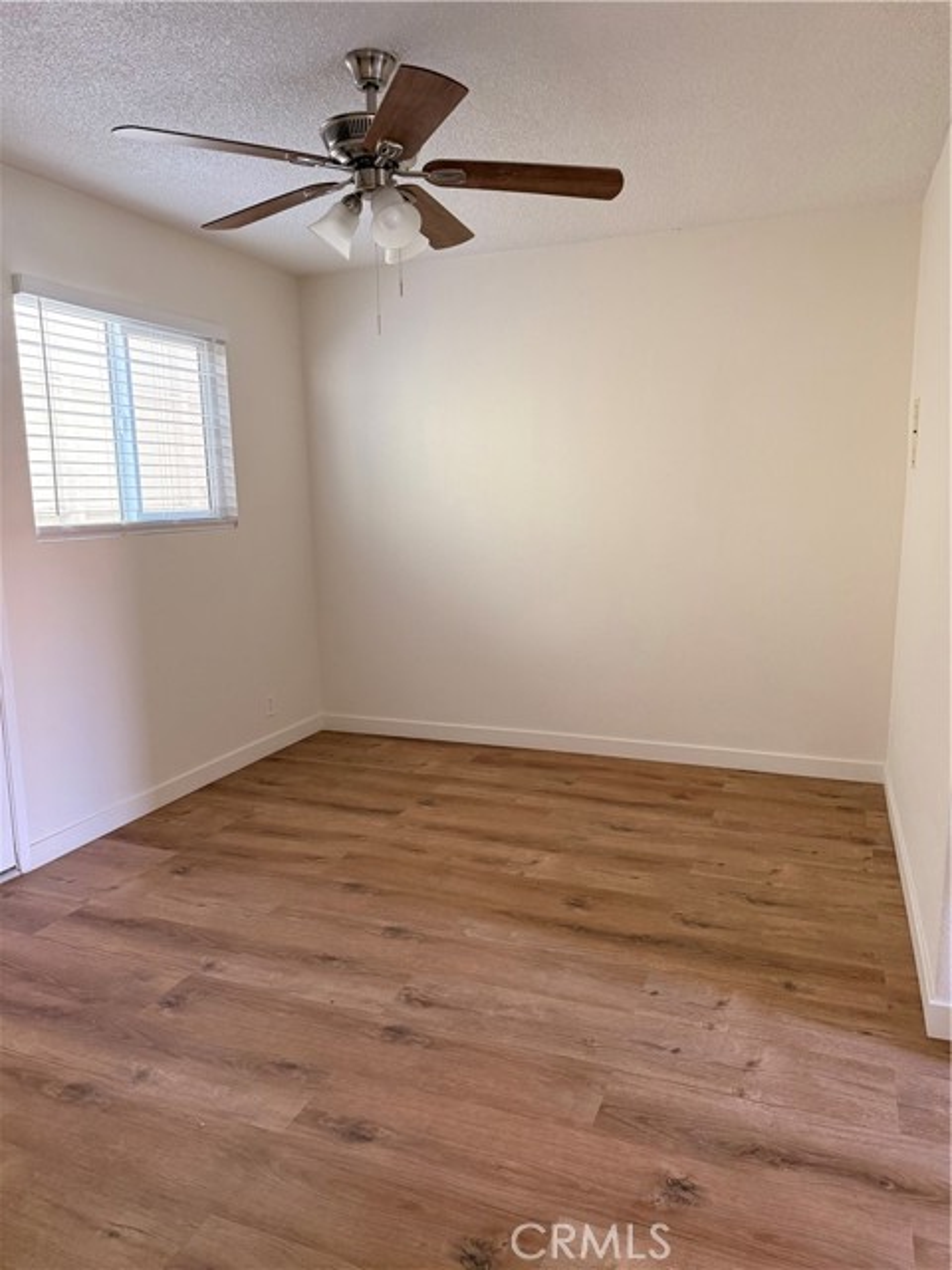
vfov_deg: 71.6
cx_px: 476
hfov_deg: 56.8
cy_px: 635
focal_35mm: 24
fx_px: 880
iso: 250
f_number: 1.78
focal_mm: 6.76
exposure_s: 1/60
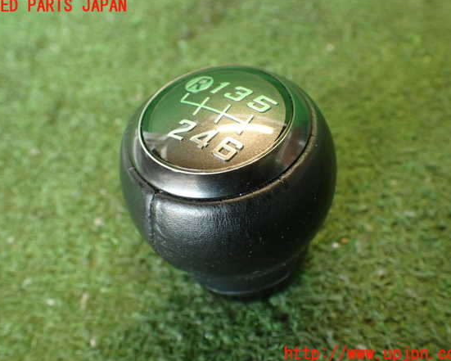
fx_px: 454
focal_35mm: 34
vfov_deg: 43.4
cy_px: 180
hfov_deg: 52.8
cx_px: 223
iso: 250
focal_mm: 5.79
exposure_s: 1/30
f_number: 2.4
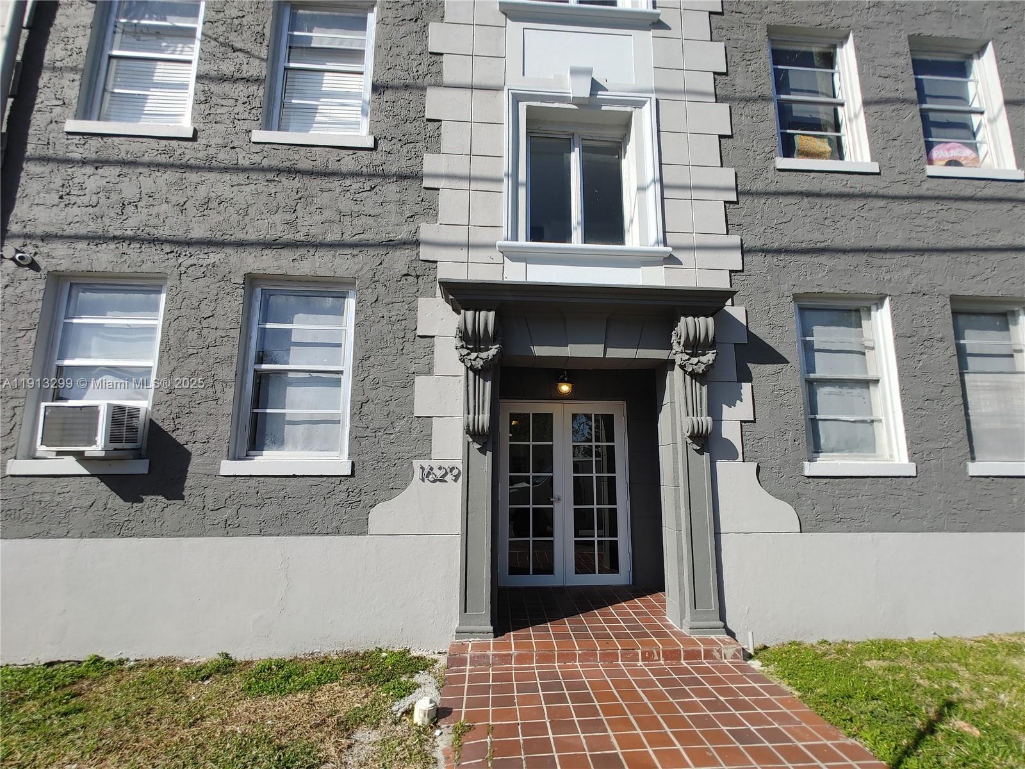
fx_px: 444
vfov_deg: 81.7
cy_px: 384
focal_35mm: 15
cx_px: 512
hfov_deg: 98.2
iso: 50
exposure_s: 1/971
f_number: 1.9
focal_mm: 1.78
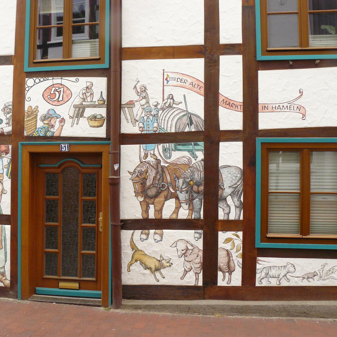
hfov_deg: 38.8
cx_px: 119
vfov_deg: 39.2
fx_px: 474
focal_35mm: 43
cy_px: 170
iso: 200
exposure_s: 1/160
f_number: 4
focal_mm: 6
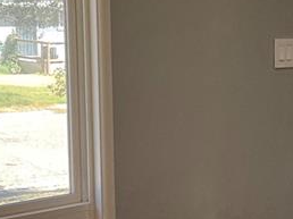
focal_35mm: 115
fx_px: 972
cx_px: 276
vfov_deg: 12.9
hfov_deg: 16.8
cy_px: 130
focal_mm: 3
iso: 25
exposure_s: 1/120
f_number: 1.8
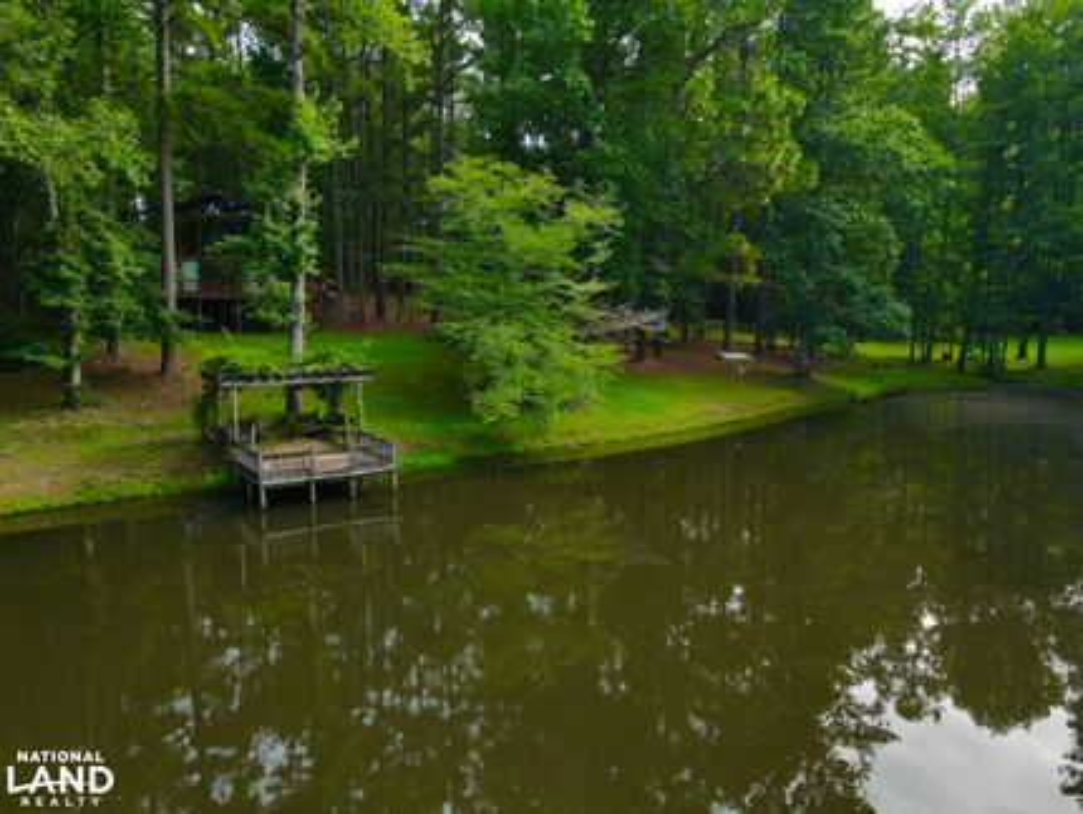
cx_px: 542
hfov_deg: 71.6
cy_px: 407
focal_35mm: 24
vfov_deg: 56.9
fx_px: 751
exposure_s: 1/200
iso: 100
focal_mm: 4.5
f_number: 2.8
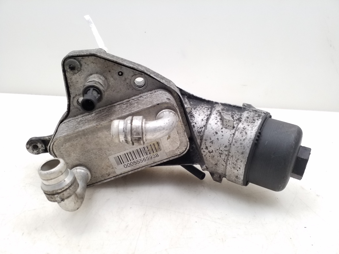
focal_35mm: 27
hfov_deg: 65.3
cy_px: 127
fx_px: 264
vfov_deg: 51.4
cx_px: 170
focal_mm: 3.6
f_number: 1.9
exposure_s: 1/50
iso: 160
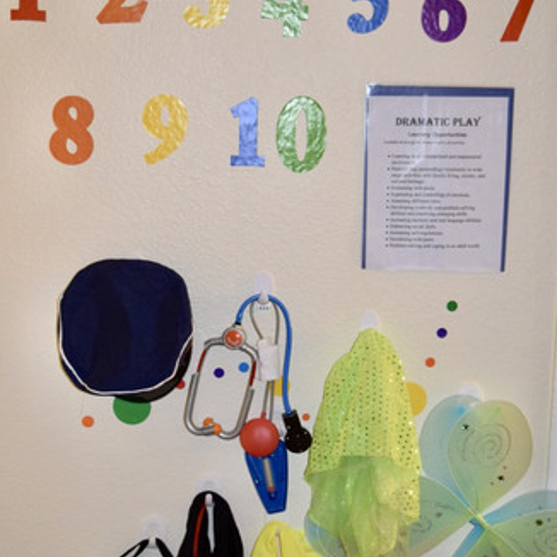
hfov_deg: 28.3
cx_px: 281
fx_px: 1104
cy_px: 328
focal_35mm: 61
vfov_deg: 28.3
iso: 1600
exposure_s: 1/60
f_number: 4.2
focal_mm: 31
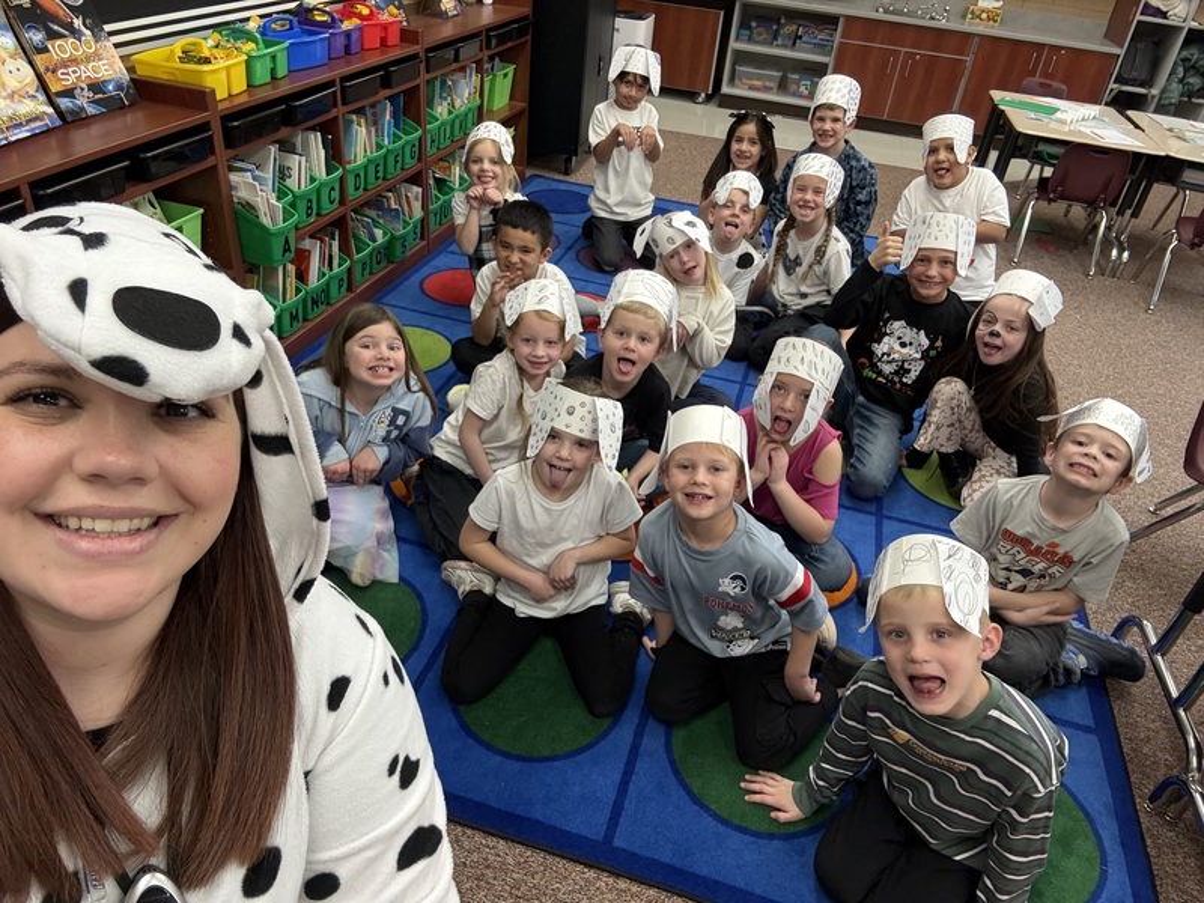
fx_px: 800
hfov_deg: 73.9
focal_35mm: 23
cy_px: 452
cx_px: 602
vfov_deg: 58.9
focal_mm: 2.69
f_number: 1.9
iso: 100
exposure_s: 1/41
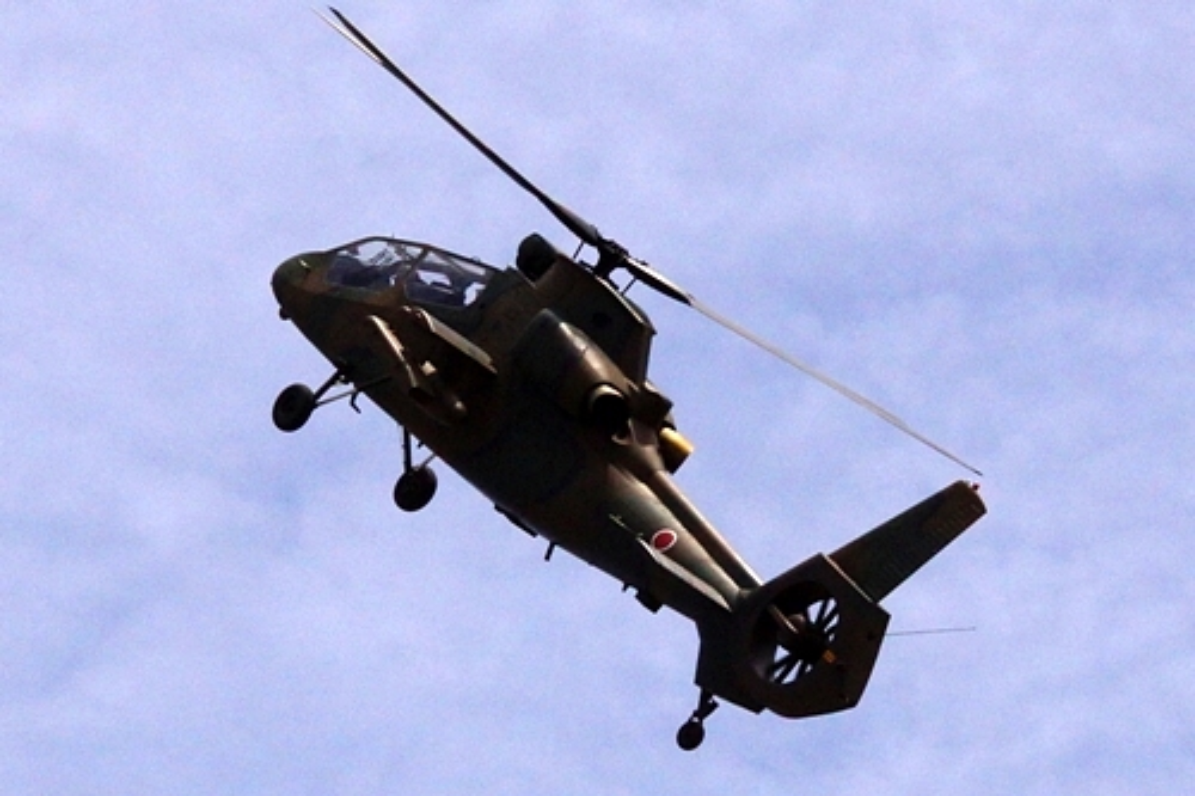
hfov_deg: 9.8
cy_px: 398
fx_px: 6968
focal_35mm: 210
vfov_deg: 6.5
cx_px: 598
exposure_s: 1/2500
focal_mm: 70
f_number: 13
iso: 800
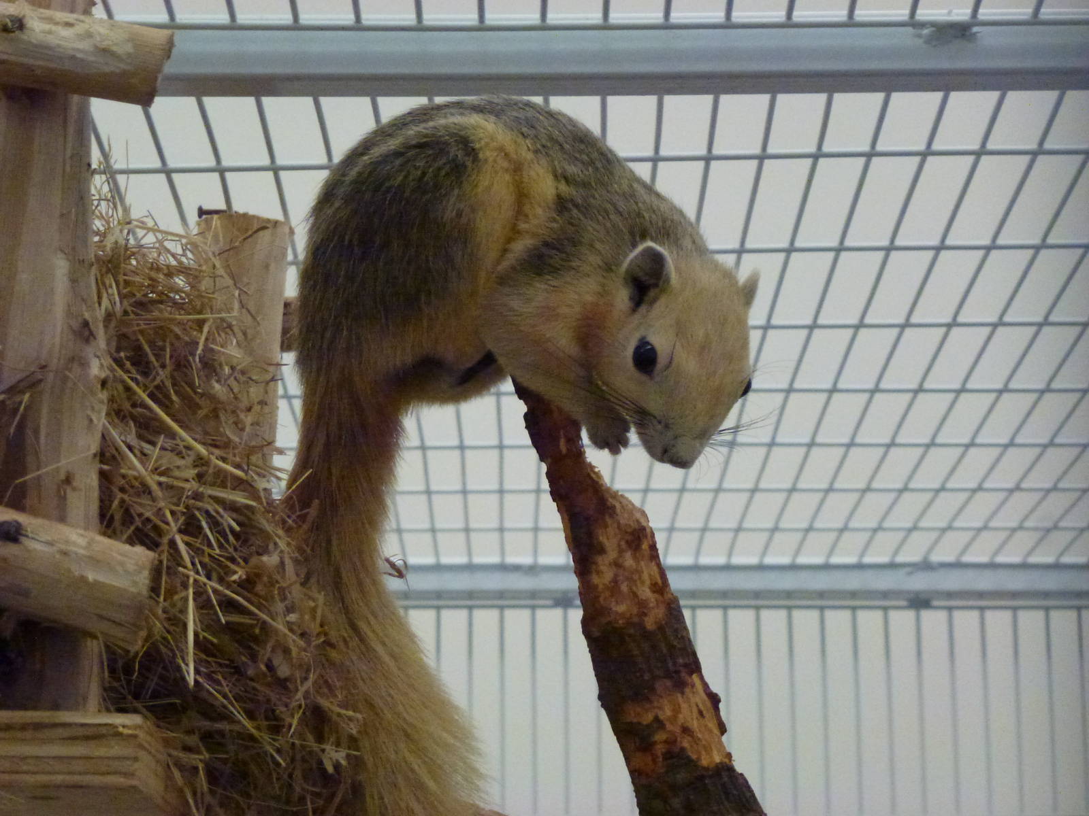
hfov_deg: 17.4
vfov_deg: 13.1
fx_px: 3555
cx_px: 544
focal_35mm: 113
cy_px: 408
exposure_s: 1/20
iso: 800
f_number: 5.1
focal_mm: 20.2
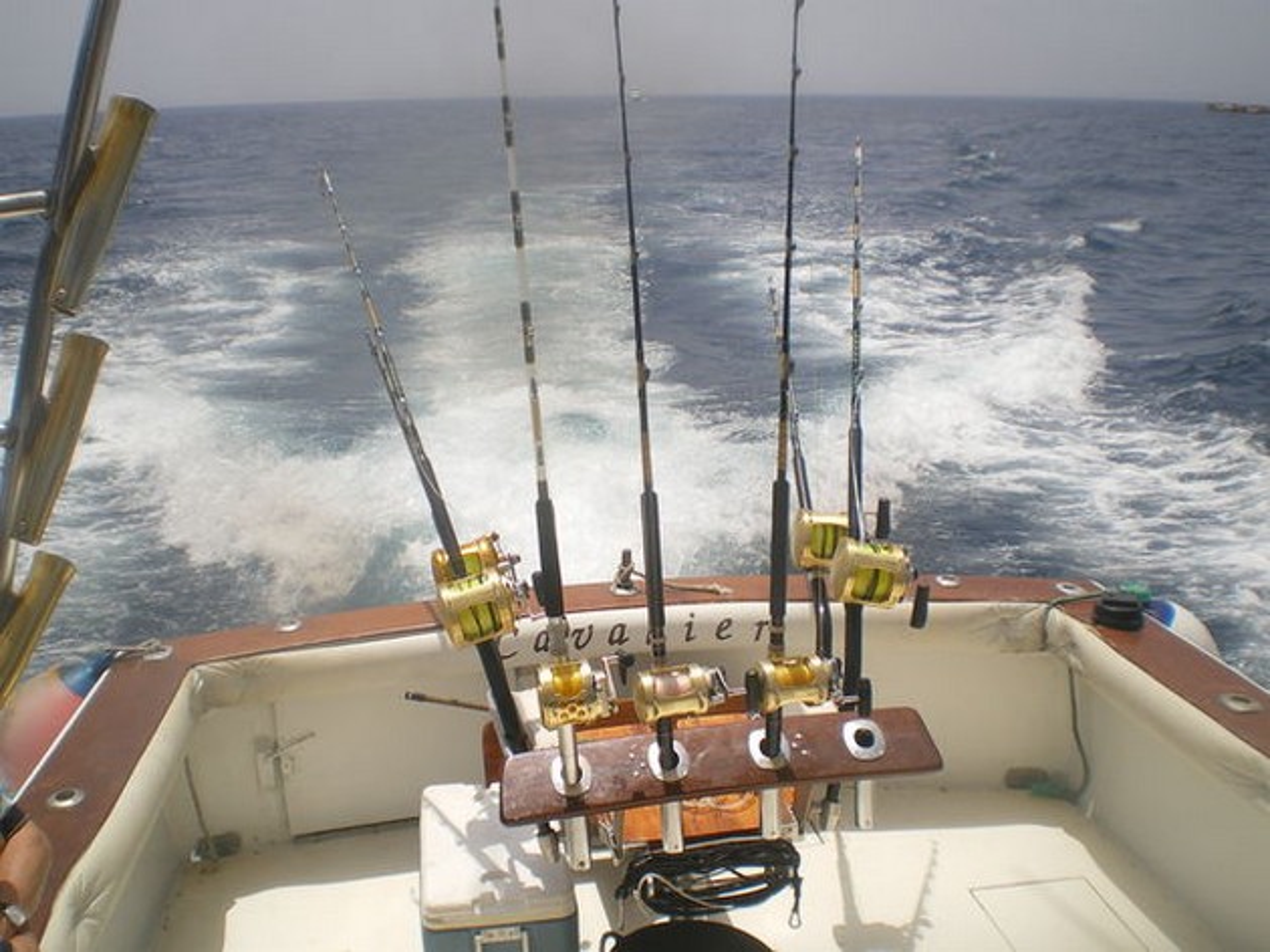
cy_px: 476
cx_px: 635
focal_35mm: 36
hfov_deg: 51.4
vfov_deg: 39.6
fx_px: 1320
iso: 50
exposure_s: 1/640
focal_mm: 6.3
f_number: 4.6
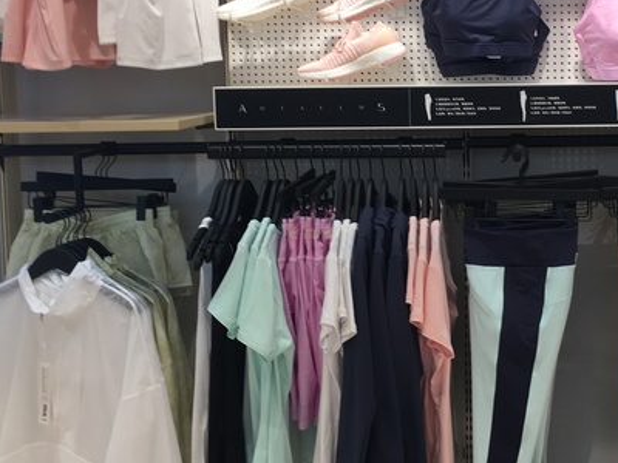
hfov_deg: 32.4
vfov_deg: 25.1
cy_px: 162
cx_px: 482
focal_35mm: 58
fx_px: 1035
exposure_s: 1/50
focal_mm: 4.15
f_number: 2.2
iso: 25
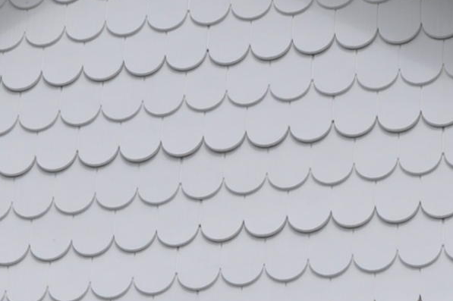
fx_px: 2653
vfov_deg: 6.3
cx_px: 252
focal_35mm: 211
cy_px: 648
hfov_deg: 9.8
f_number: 8
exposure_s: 1/250
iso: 200
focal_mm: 28
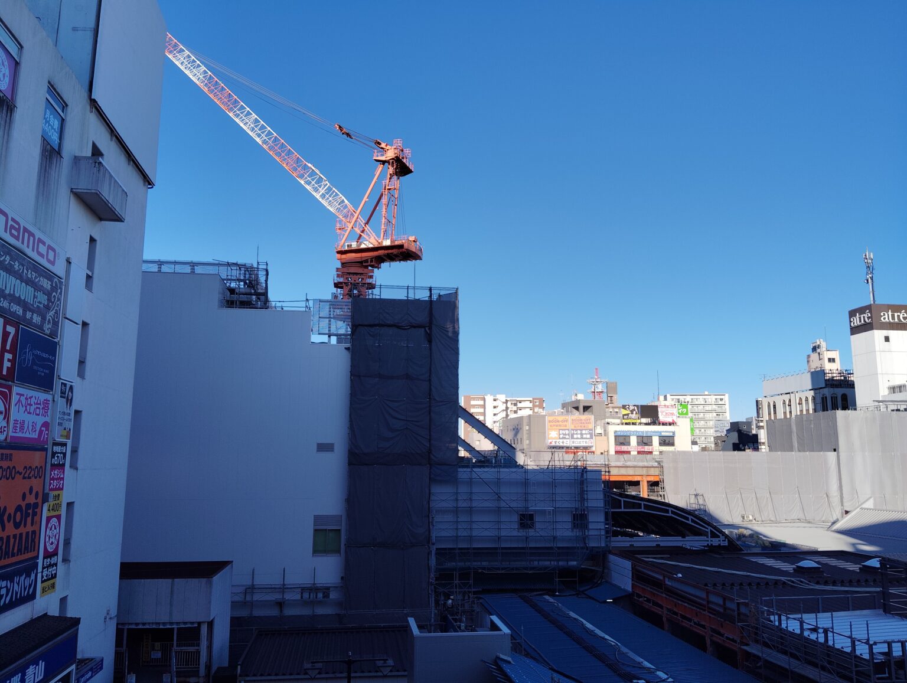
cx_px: 454
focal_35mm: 28
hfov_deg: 63.4
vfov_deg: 49.9
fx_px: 735
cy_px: 342
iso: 50
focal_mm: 4.22
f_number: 1.8
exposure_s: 1/699
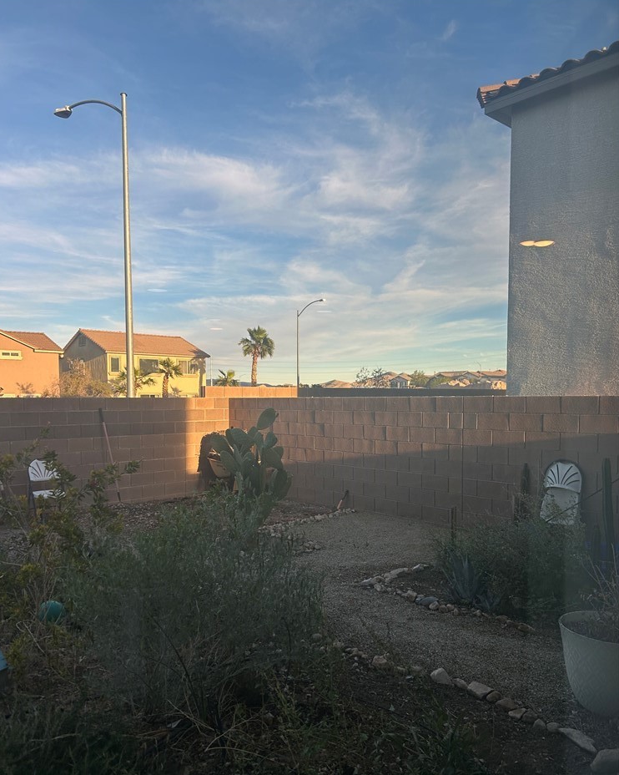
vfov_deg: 62.1
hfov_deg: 51.5
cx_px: 300
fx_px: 641
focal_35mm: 28
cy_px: 421
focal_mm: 5.7
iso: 50
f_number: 1.5
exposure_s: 1/917
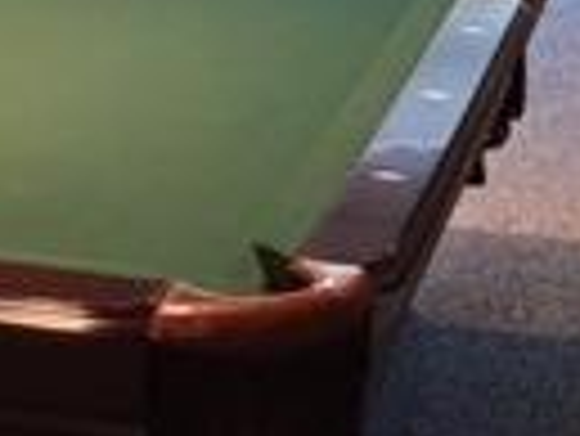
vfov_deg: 10.2
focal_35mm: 144
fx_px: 2415
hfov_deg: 13.5
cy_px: -13
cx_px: -13
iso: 200
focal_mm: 4.15
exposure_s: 1/30
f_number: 2.2
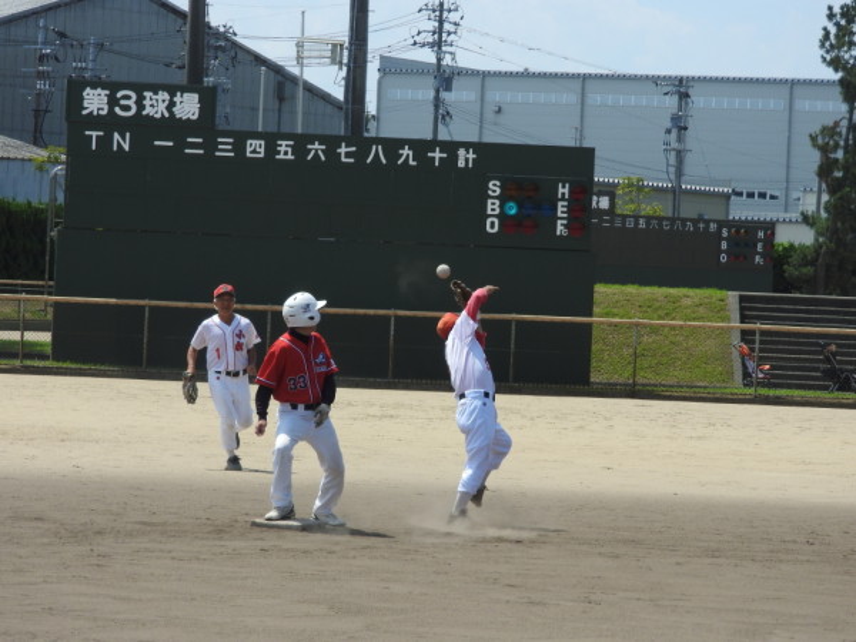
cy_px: 321
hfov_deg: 11.0
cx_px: 428
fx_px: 4451
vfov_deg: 8.2
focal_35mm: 180
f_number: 5.3
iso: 100
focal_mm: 32.2
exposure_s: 1/640
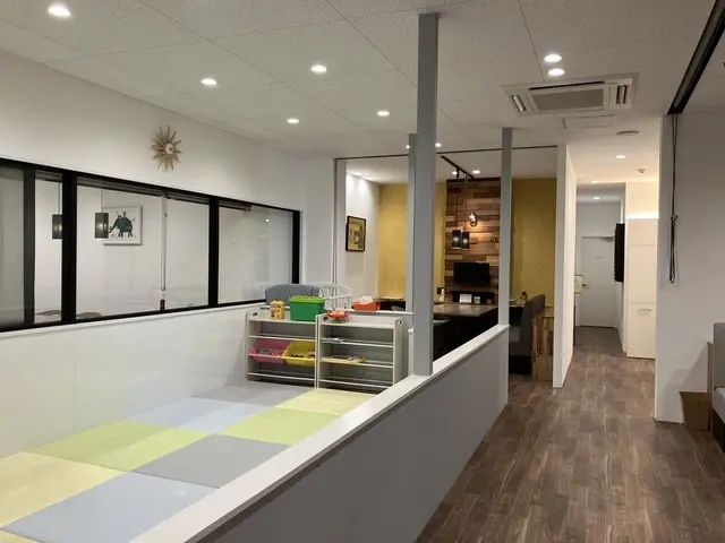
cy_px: 272
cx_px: 362
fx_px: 586
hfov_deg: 63.4
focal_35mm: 28
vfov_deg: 49.7
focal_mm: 3.99
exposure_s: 1/60
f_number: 1.8
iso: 100
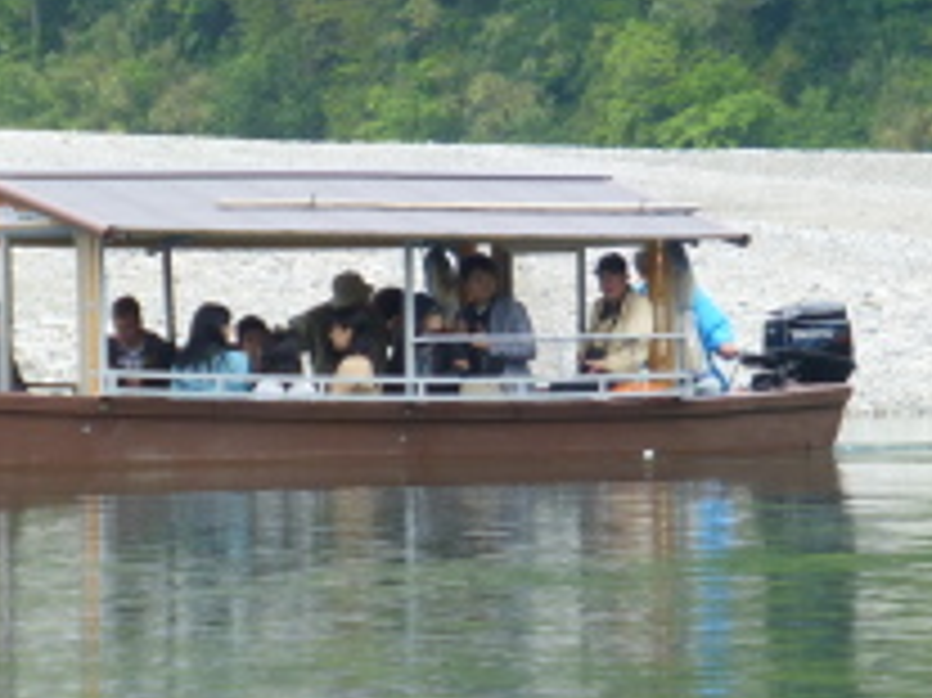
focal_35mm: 452
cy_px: 61
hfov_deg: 4.4
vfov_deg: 3.3
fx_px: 12163
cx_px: 360
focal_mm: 33.3
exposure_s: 1/100
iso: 100
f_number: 5.5
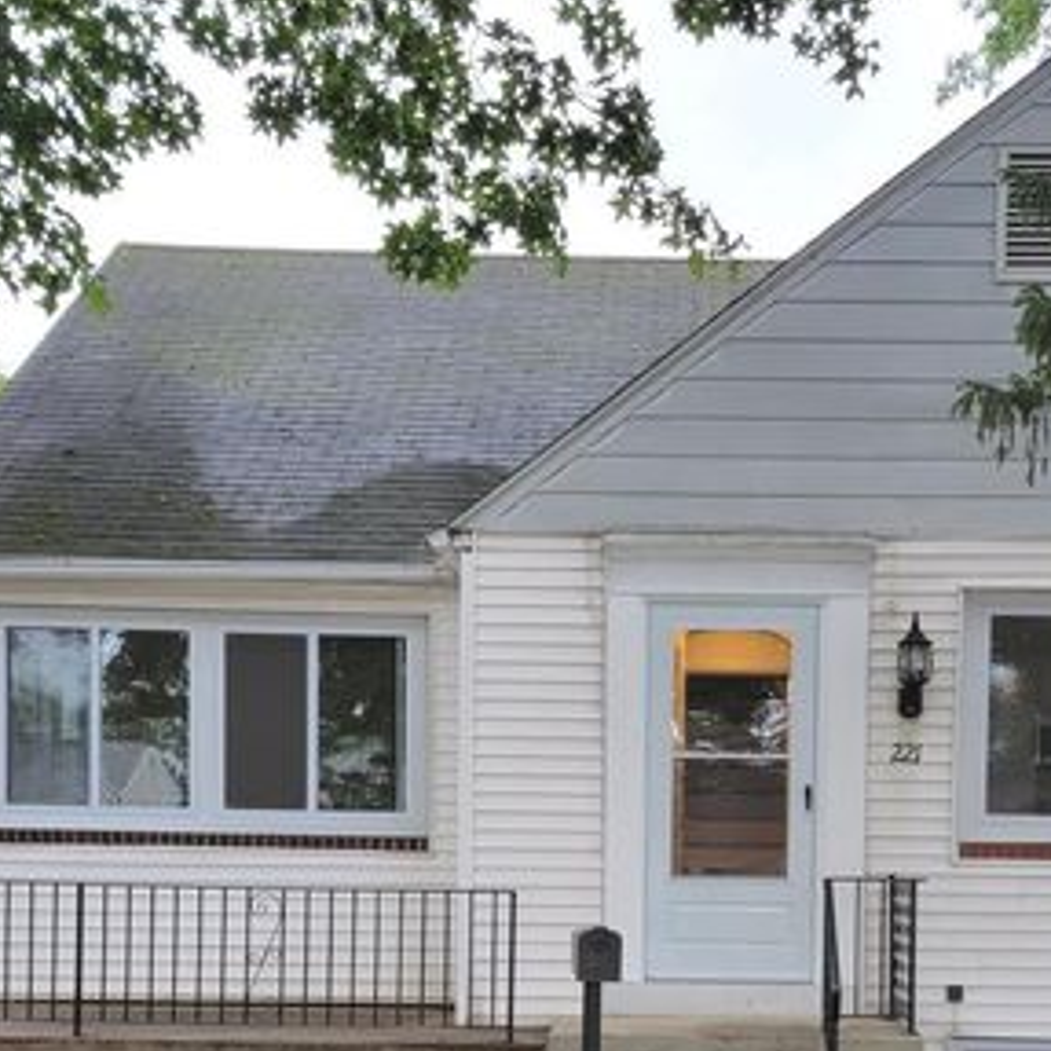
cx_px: 725
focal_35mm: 37
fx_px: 1271
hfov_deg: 44.1
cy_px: 646
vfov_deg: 44.6
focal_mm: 6.7
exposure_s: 1/120
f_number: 1.8
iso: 50
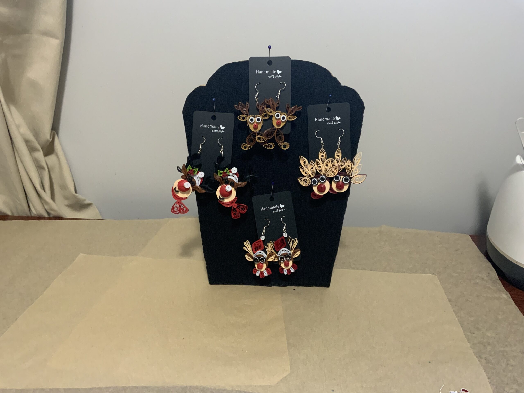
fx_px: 439
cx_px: 262
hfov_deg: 61.7
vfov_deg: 48.2
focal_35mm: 29
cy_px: 196
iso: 200
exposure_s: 1/60
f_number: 1.8
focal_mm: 3
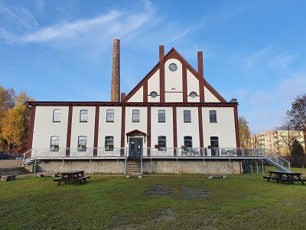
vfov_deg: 53.1
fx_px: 230
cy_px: 115
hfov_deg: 67.3
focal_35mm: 26
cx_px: 153
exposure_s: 1/1152
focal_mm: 4.32
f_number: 2.4
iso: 50
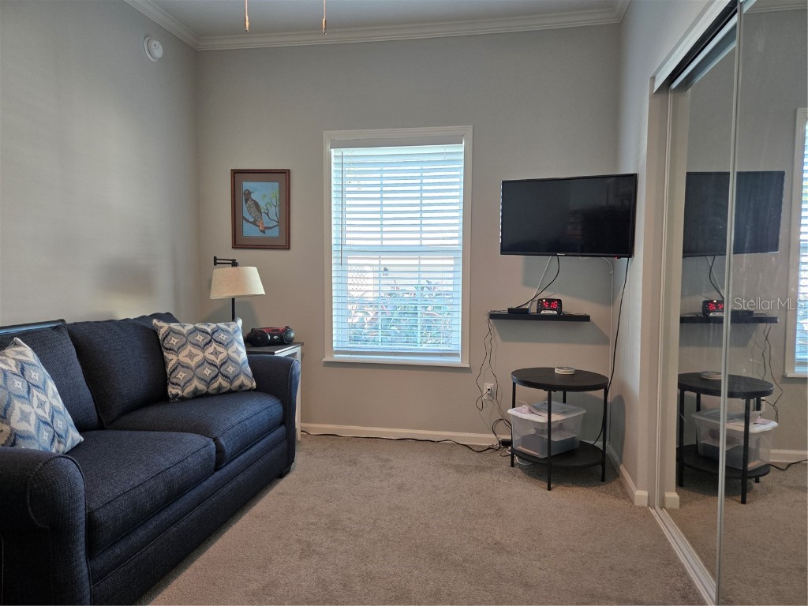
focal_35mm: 23
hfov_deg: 73.9
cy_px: 303
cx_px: 404
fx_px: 537
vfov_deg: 58.9
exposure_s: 1/120
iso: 125
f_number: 1.8
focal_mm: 5.4
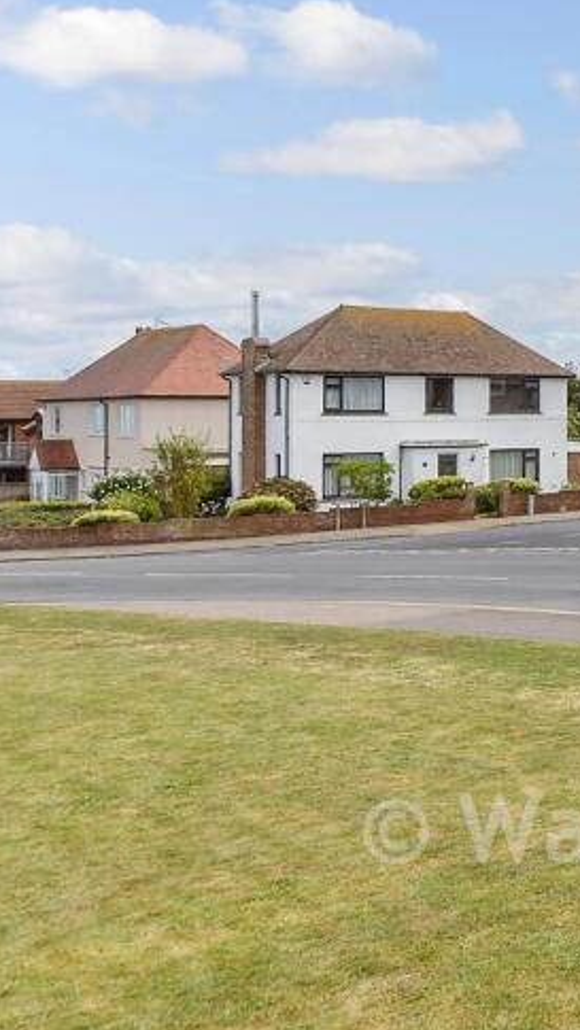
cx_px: 1069
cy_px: 332
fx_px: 1148
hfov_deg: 19.9
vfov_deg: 47.5
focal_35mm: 42
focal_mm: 13
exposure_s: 1/500
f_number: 8
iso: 160
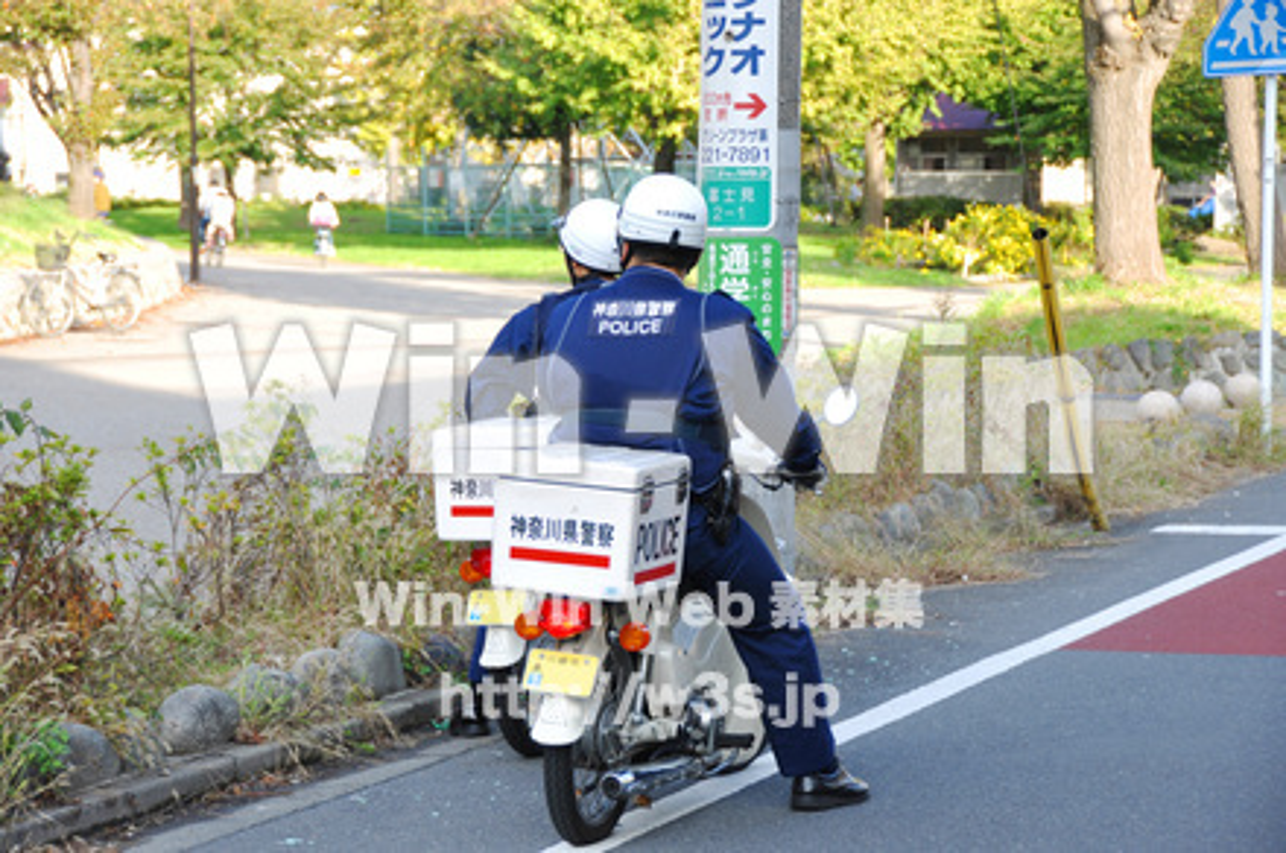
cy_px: 426
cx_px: 643
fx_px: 3745
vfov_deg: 13.0
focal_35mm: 105
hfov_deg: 19.5
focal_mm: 70
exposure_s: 1/125
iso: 100
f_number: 5.6
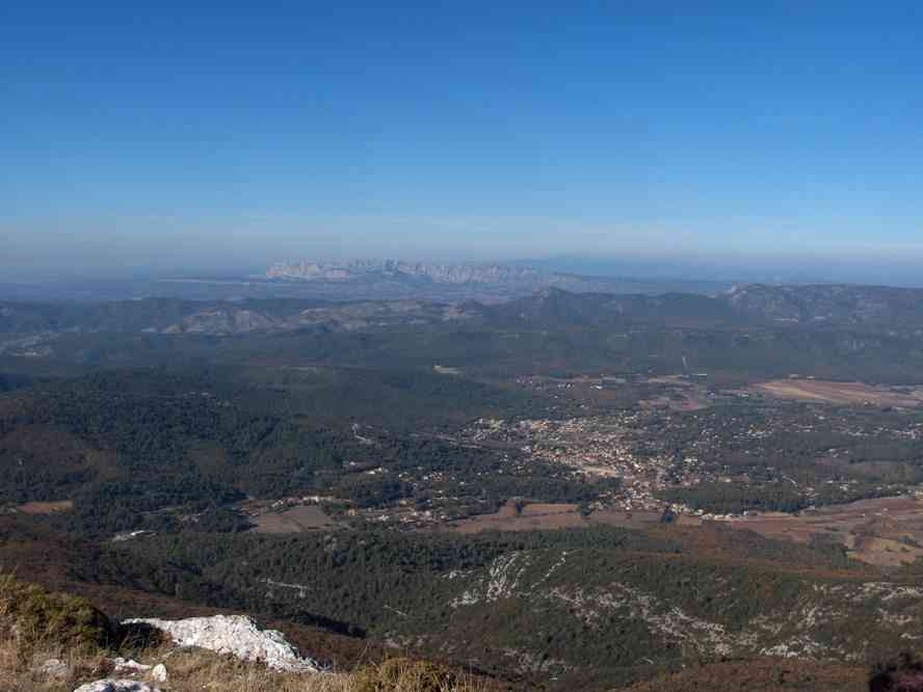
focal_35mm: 39
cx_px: 462
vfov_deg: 36.8
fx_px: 1040
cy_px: 346
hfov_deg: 47.9
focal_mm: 8
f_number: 4.8
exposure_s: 1/794
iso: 100
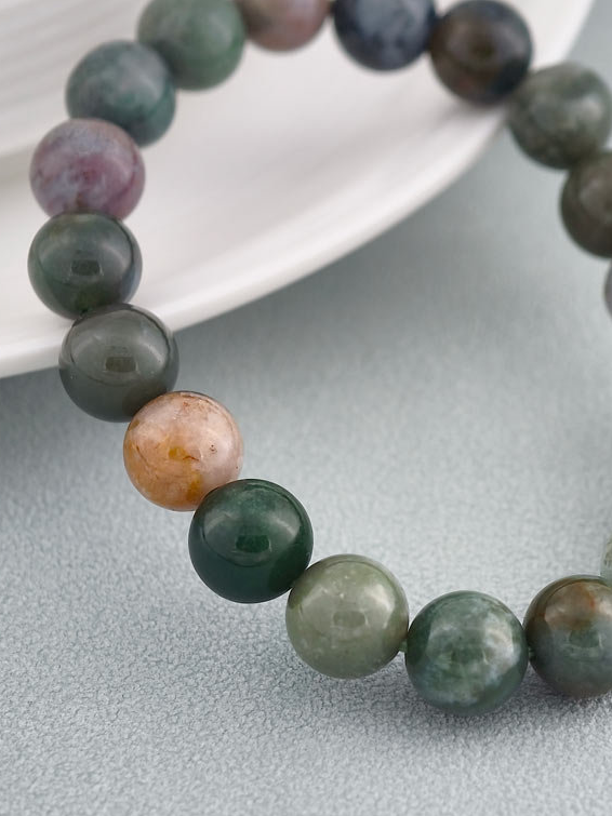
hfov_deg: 11.4
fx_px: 3065
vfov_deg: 15.2
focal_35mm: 130
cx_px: 358
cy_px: 337
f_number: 2.67
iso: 125
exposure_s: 1/160
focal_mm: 22.48
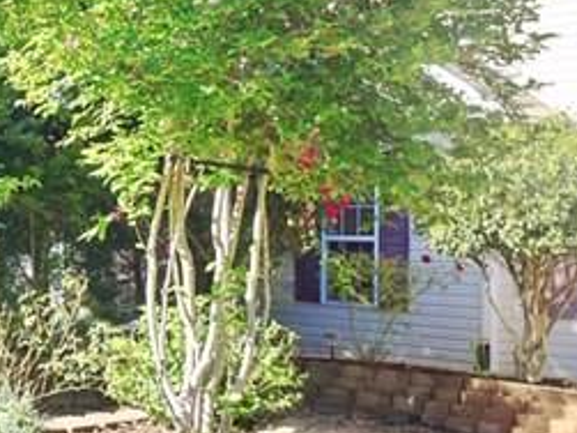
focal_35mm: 74
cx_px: -122
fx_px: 1233
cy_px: 230
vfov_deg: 19.9
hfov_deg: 23.9
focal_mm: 4.15
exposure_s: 1/434
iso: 25
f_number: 2.2
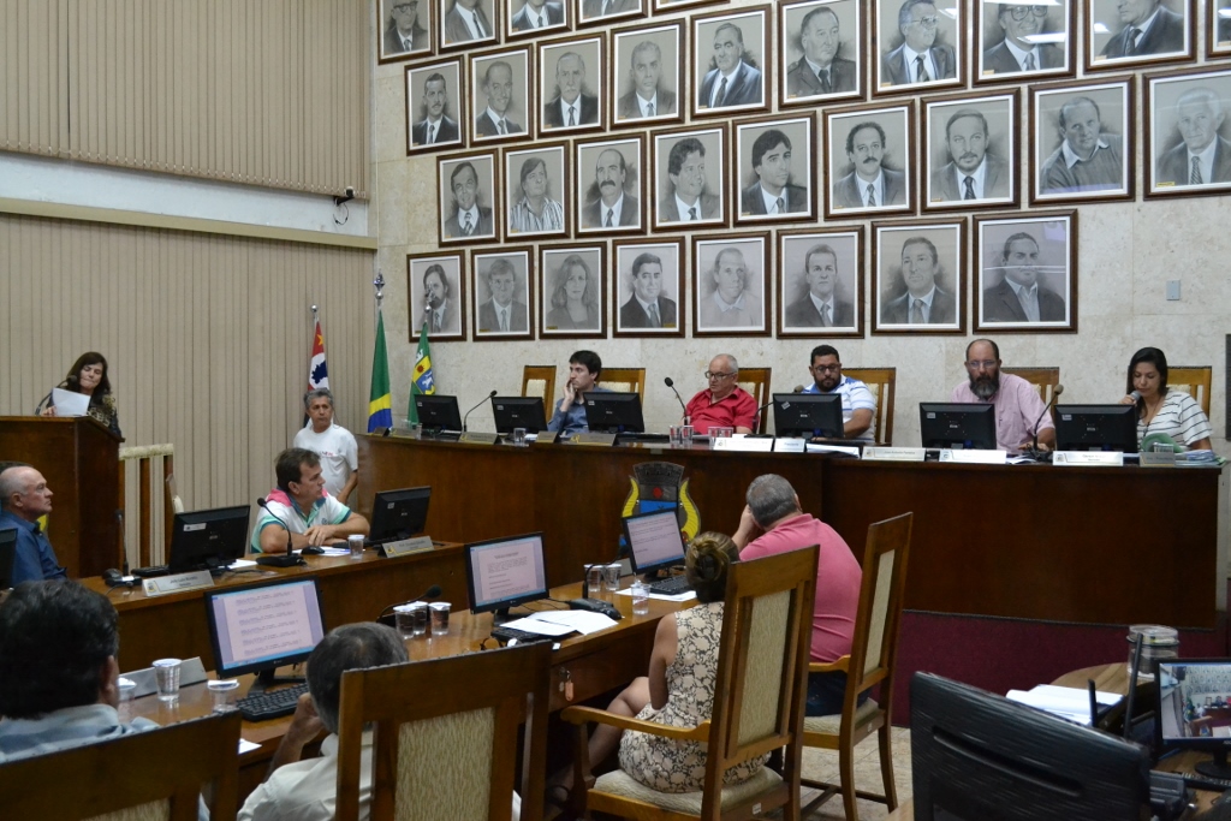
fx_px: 1231
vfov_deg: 36.9
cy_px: 410
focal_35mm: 36
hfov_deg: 53.1
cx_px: 616
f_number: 5.6
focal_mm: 24
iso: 3200
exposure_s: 1/125
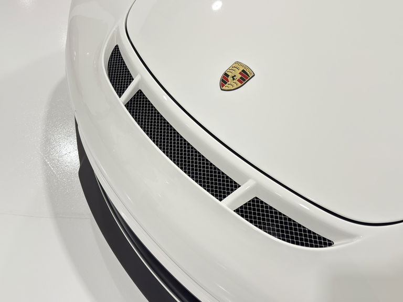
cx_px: 202
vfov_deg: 40.7
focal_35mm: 35
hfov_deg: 52.6
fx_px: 407
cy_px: 151
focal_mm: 6.76
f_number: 1.78
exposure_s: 1/120
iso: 125
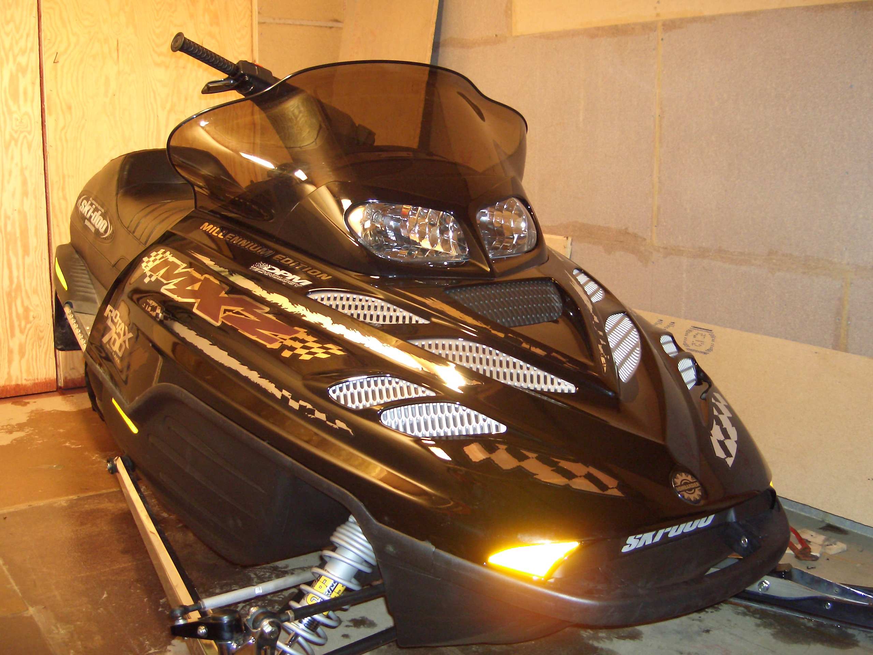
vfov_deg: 36.8
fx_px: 984
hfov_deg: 47.9
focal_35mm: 39
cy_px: 328
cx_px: 436
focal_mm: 8
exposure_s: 1/60
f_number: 2.8
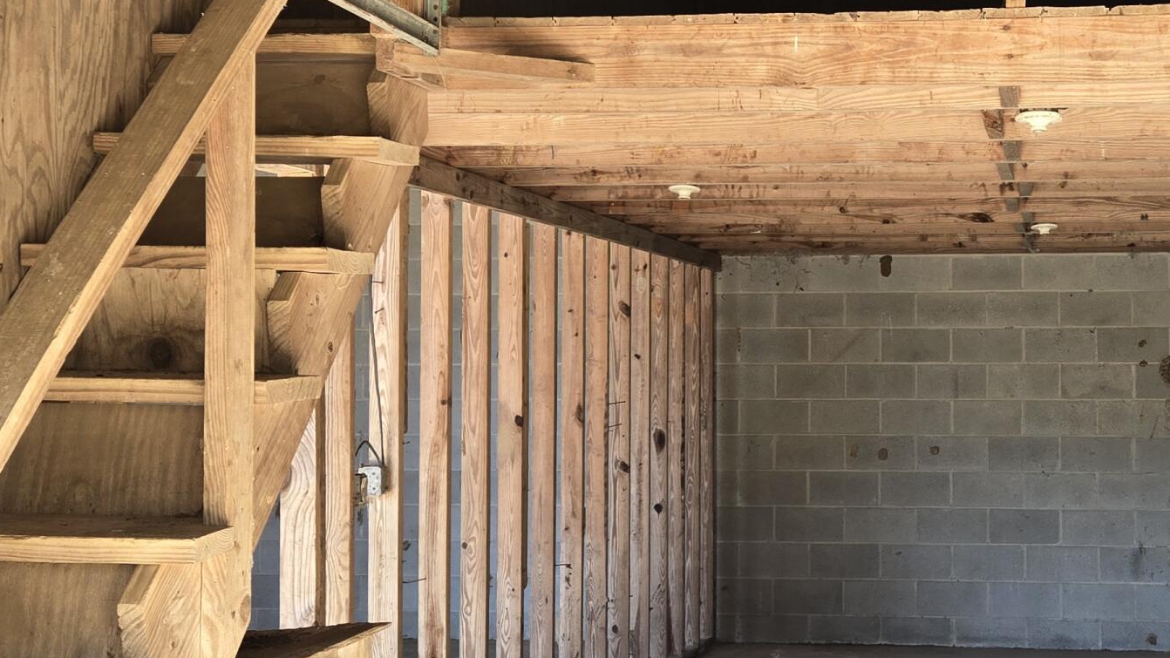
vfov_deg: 21.4
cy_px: 267
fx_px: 1737
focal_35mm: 56
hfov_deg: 36.3
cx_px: 884
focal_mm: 5.4
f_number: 1.8
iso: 50
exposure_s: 1/120
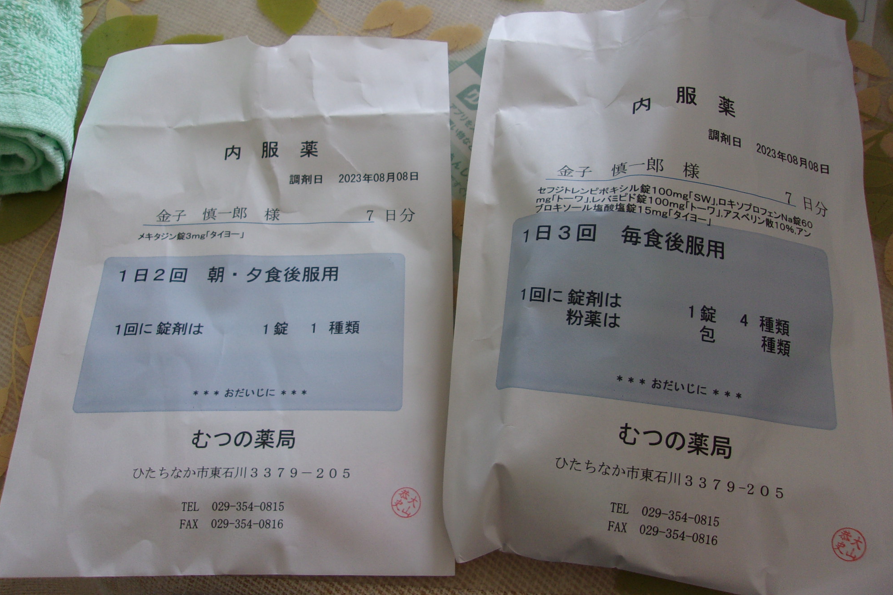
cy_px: 267
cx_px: 449
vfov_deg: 44.9
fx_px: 719
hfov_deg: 63.7
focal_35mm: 29
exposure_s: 1/34
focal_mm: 4.9
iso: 86
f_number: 3
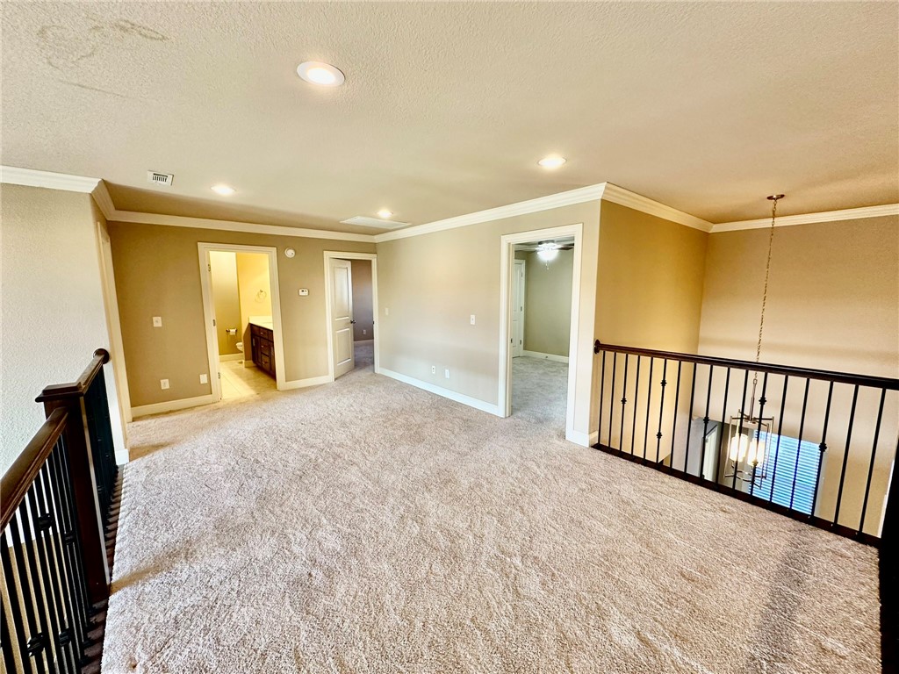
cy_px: 337
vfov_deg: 85.7
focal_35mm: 14
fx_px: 364
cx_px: 450
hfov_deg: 102.1
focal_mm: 2.22
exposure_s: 1/60
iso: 200
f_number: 2.2
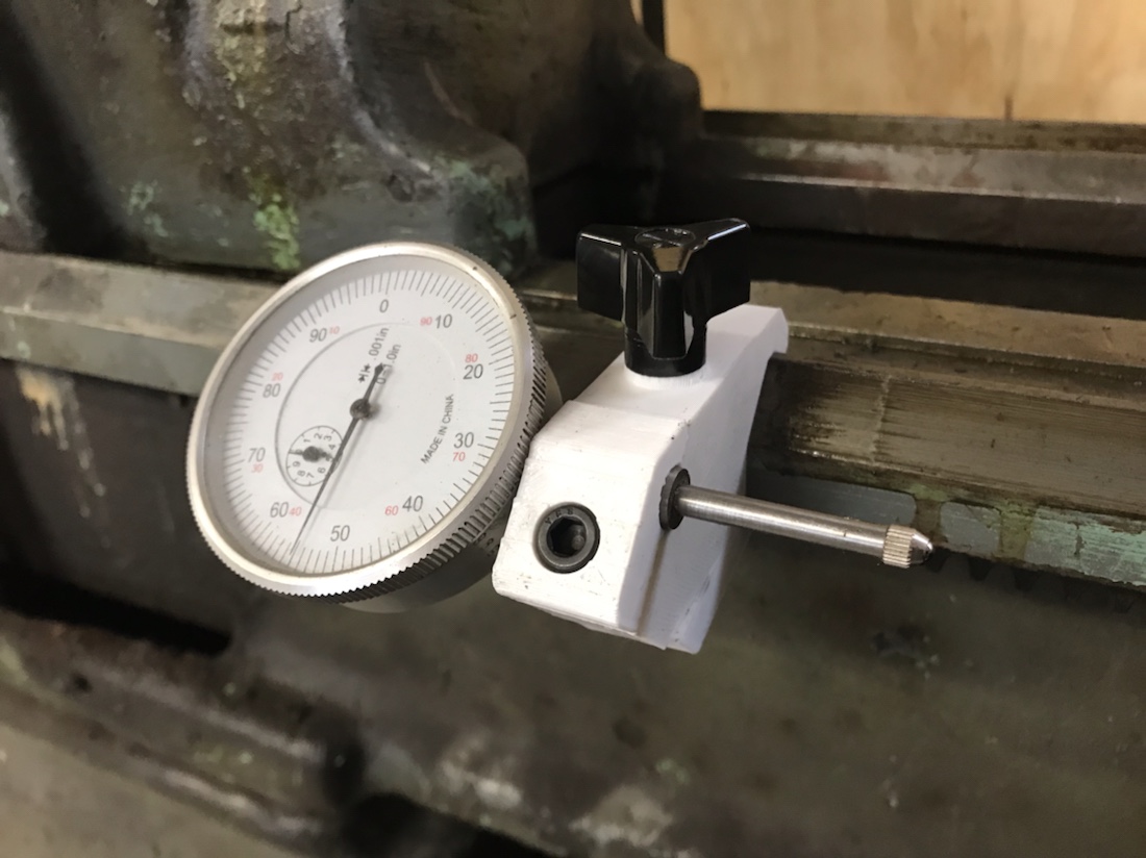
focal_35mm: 28
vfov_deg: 49.7
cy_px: 429
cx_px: 573
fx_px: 927
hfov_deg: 63.5
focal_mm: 3.99
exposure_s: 1/15
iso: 80
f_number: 1.8
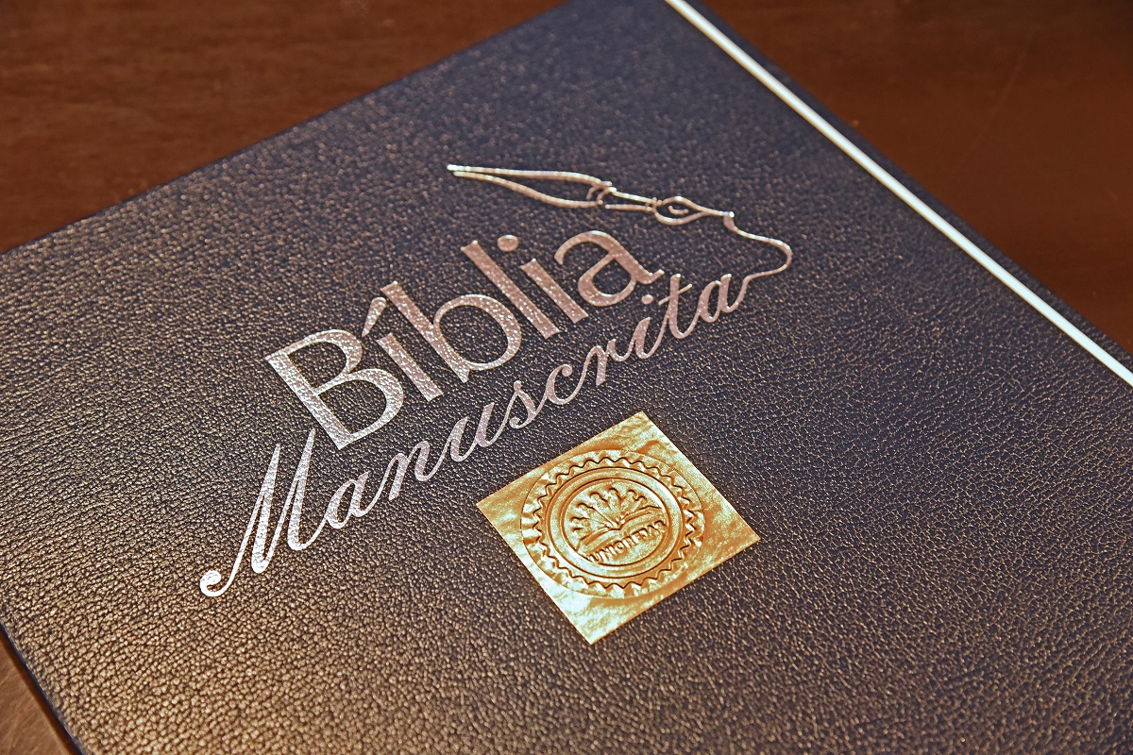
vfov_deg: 20.9
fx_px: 2046
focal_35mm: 65
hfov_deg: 31.0
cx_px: 566
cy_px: 378
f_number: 6.3
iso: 2500
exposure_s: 1/60
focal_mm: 65
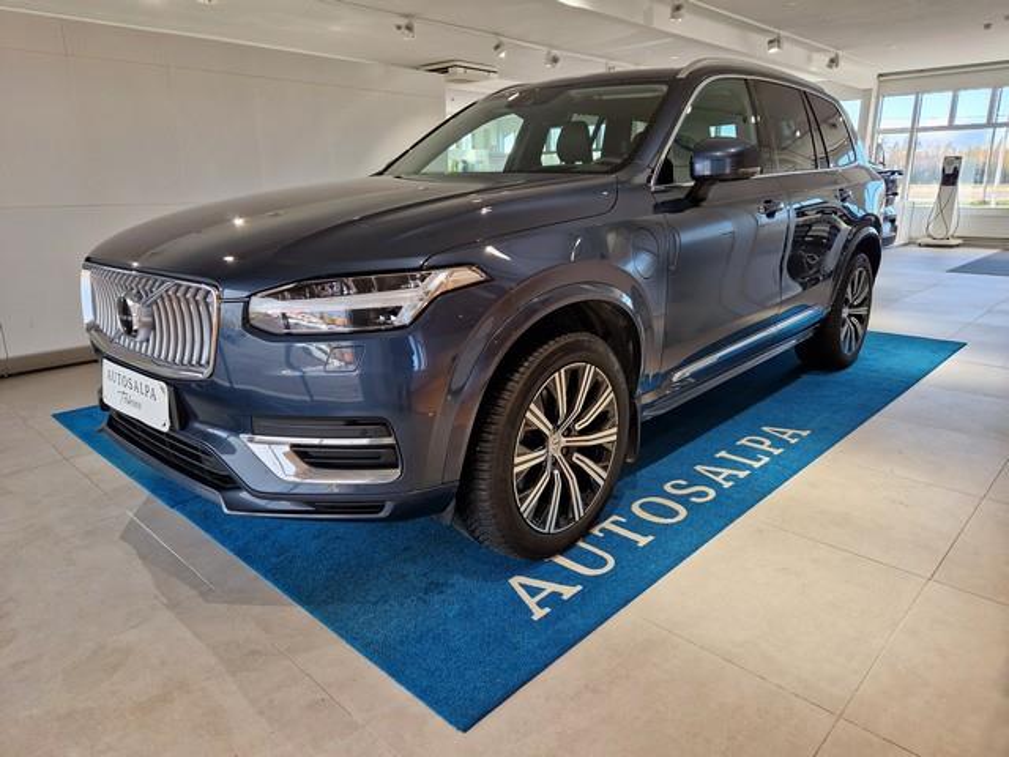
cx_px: 504
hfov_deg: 73.9
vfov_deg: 58.9
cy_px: 378
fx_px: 670
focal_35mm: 23
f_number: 1.8
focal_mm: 5.4
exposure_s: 1/100
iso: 50
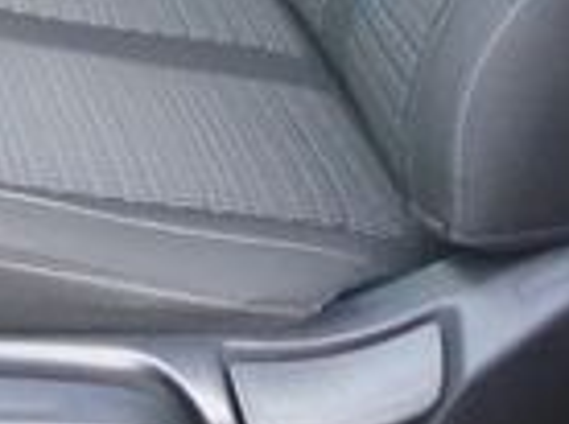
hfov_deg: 15.5
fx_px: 1985
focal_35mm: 121
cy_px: -403
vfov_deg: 11.2
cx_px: -173
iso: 400
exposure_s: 1/30
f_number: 3.2
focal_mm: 4.6
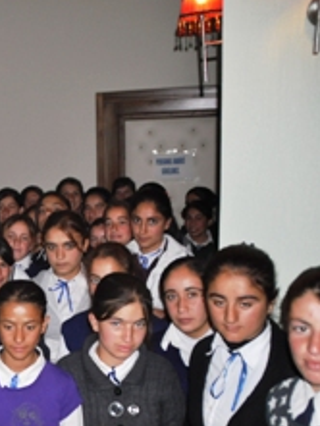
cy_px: 280
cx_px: -112
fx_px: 653
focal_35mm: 53
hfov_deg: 23.8
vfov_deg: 35.8
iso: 800
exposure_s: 1/60
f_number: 3.5
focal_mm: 18
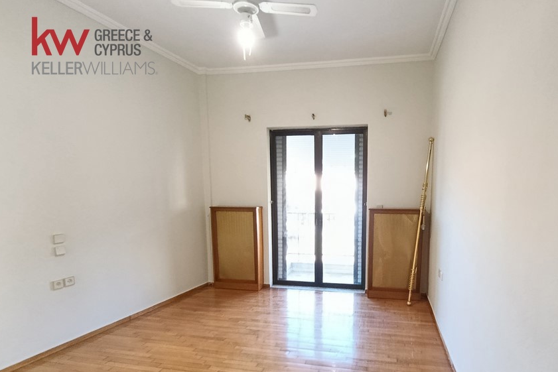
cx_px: 331
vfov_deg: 63.7
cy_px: 231
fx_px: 295
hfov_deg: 86.0
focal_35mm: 19
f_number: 2.2
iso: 465
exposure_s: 1/33.3
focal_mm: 1.65
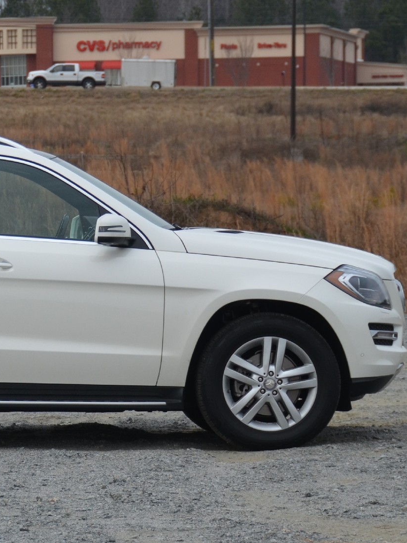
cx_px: -30
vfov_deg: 8.1
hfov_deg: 6.0
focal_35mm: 245
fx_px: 3841
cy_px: 258
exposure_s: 1/1000
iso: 450
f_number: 5
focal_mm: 75
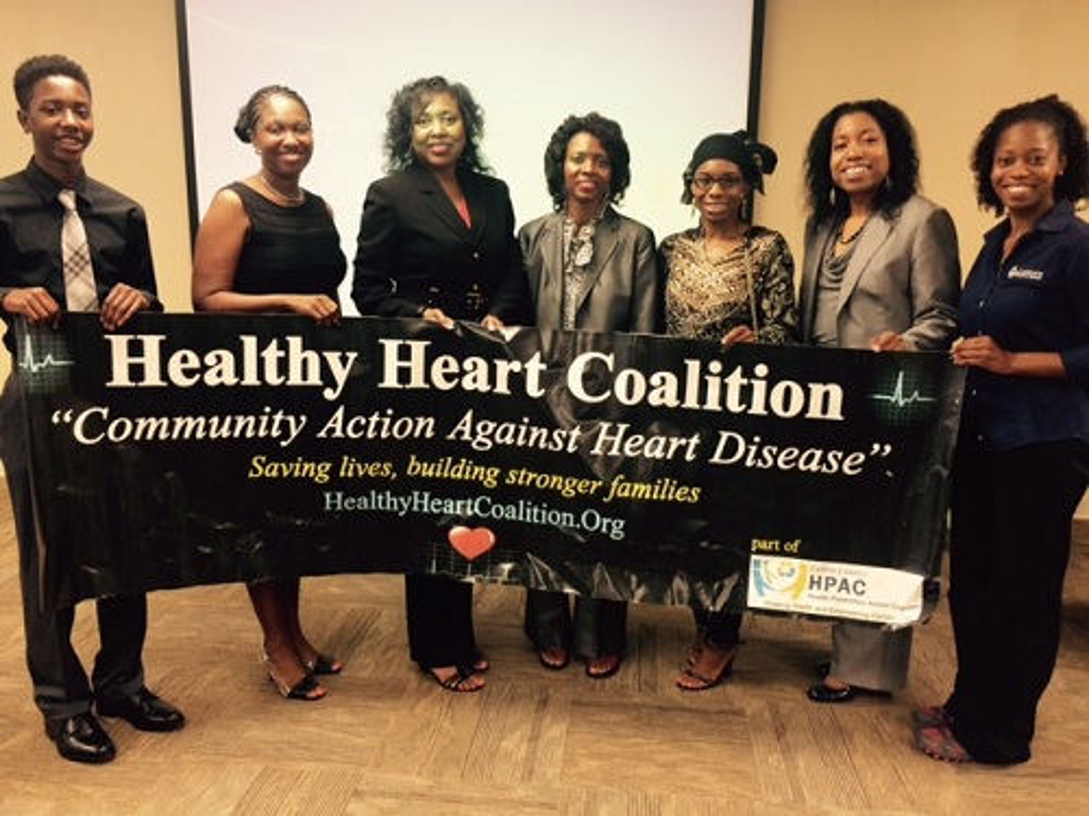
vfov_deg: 48.2
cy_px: 408
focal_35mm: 29
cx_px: 544
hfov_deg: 61.7
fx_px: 912
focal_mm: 4.15
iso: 64
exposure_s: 1/30
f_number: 2.2
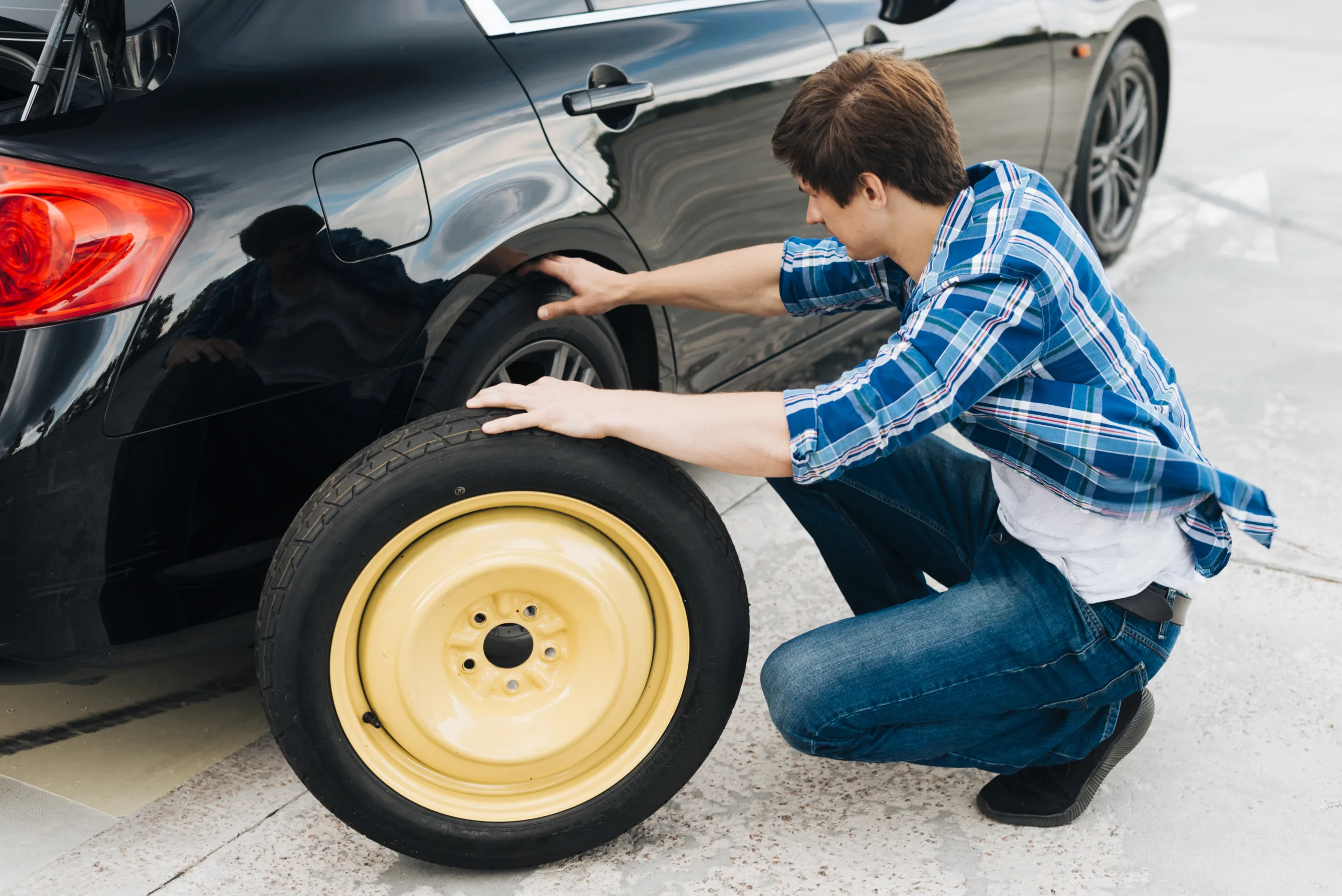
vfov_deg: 27.0
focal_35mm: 50
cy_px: 448
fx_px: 1865
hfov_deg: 39.6
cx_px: 671
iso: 250
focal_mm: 50
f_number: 3.5
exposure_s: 1/160
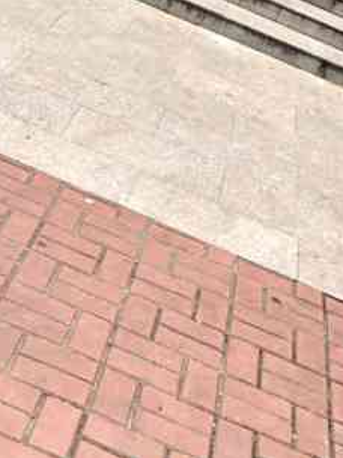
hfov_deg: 17.1
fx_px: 1136
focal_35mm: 86
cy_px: -240
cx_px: 248
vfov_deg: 19.6
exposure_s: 1/2088
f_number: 1.8
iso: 20
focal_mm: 4
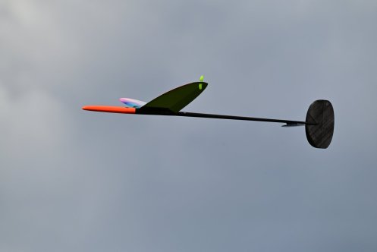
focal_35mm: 400
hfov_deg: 5.2
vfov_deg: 3.4
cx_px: 188
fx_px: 4191
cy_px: 126
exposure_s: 1/5000
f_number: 9
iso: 800
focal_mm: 400
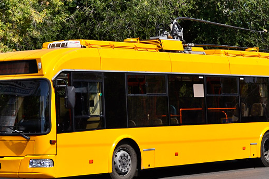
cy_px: 30
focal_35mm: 101
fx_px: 756
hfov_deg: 20.2
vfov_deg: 13.4
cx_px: 128
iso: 100
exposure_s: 1/640
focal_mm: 29
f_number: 5
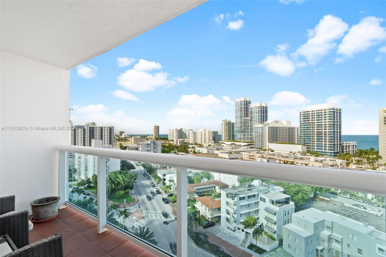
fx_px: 161
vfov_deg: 77.3
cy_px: 128
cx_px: 193
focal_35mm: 15
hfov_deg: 100.4
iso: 250
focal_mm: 10
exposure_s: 1/10
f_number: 11
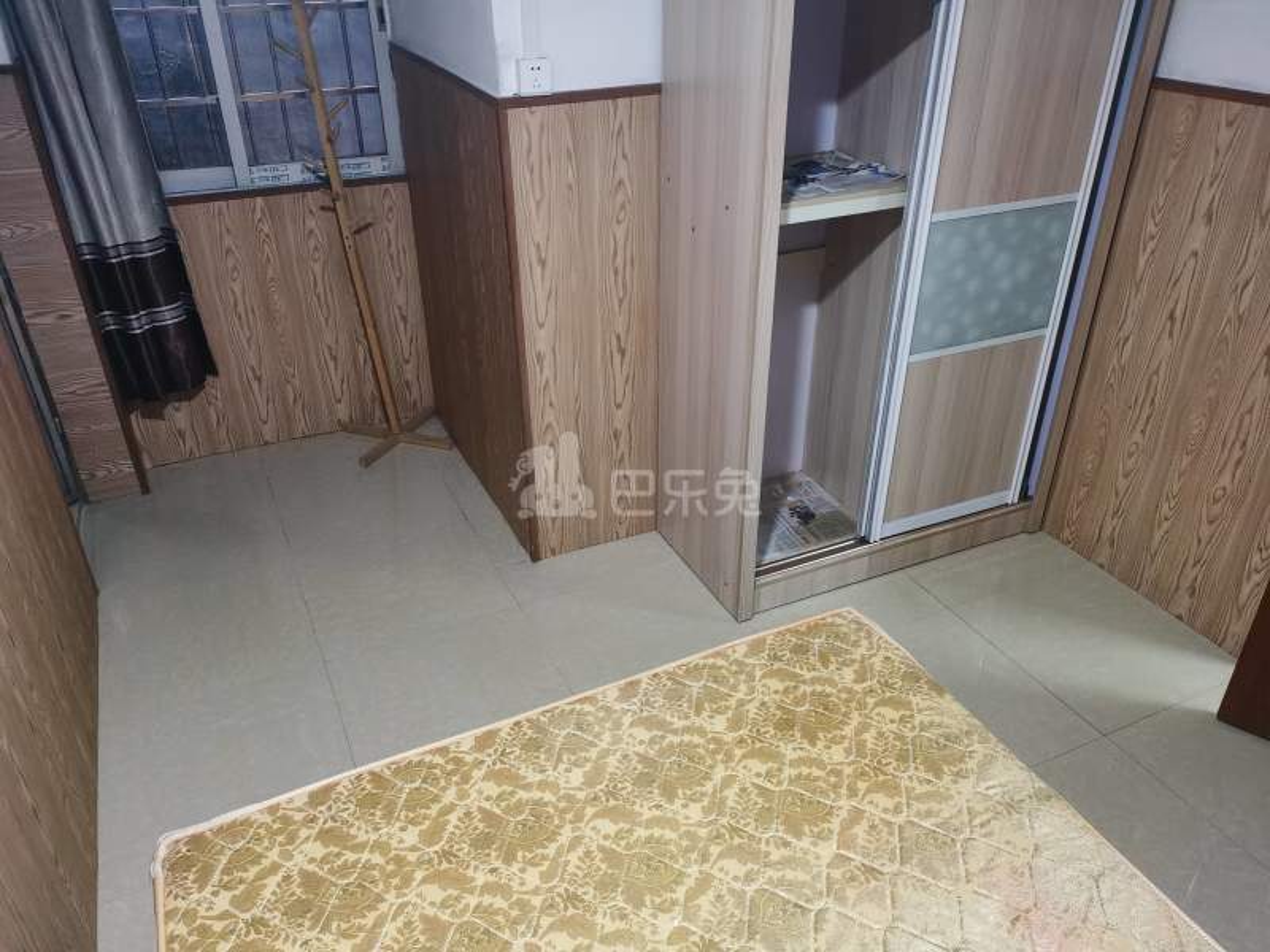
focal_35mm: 26
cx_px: 635
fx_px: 954
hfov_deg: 67.3
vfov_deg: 53.1
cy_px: 476
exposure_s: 1/33.3
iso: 500
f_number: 1.8
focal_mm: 5.58
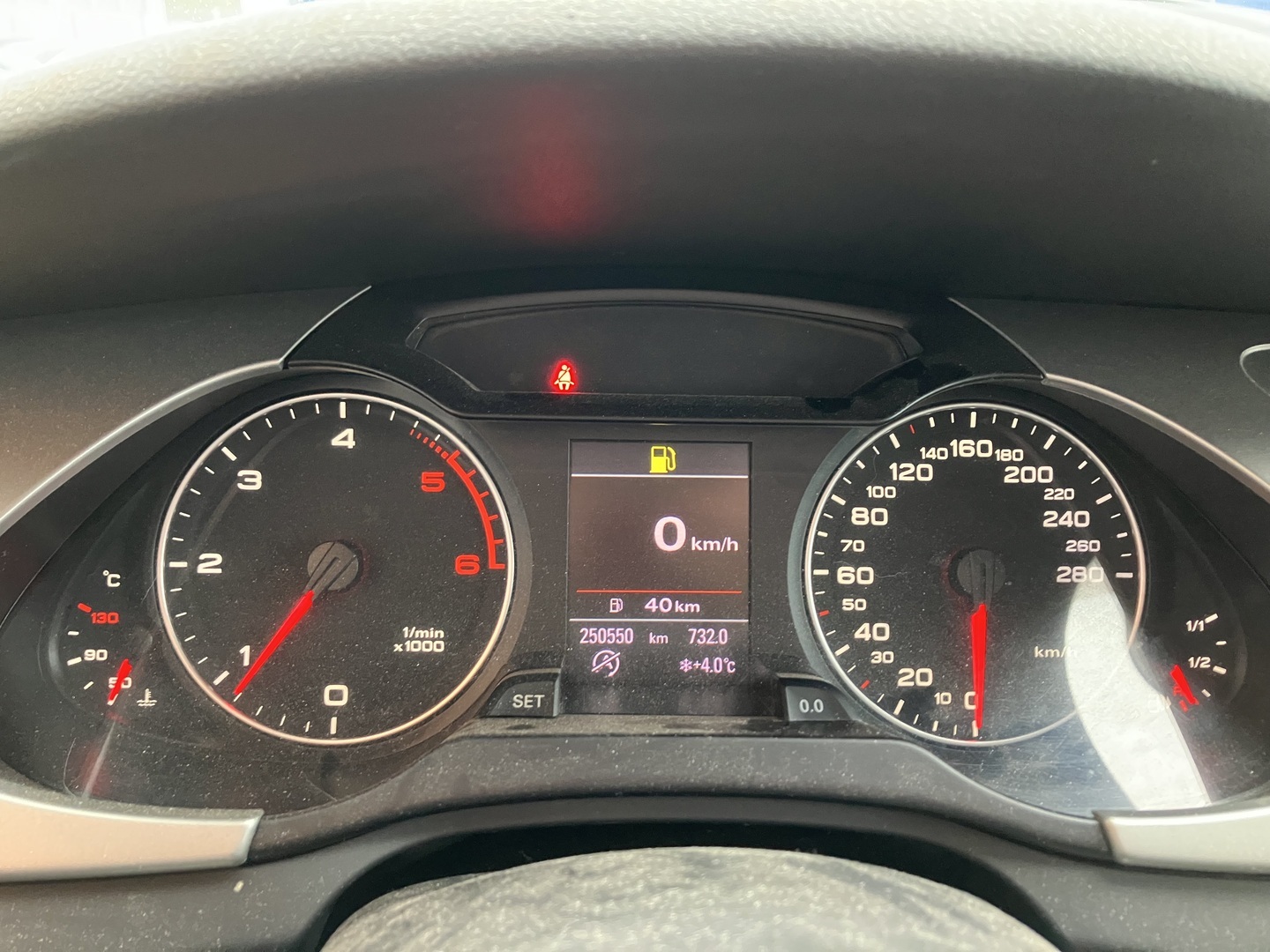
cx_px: 635
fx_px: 1027
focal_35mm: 28
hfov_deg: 63.4
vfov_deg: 49.7
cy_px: 476
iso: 400
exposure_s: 1/30
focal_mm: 3.99
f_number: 1.8
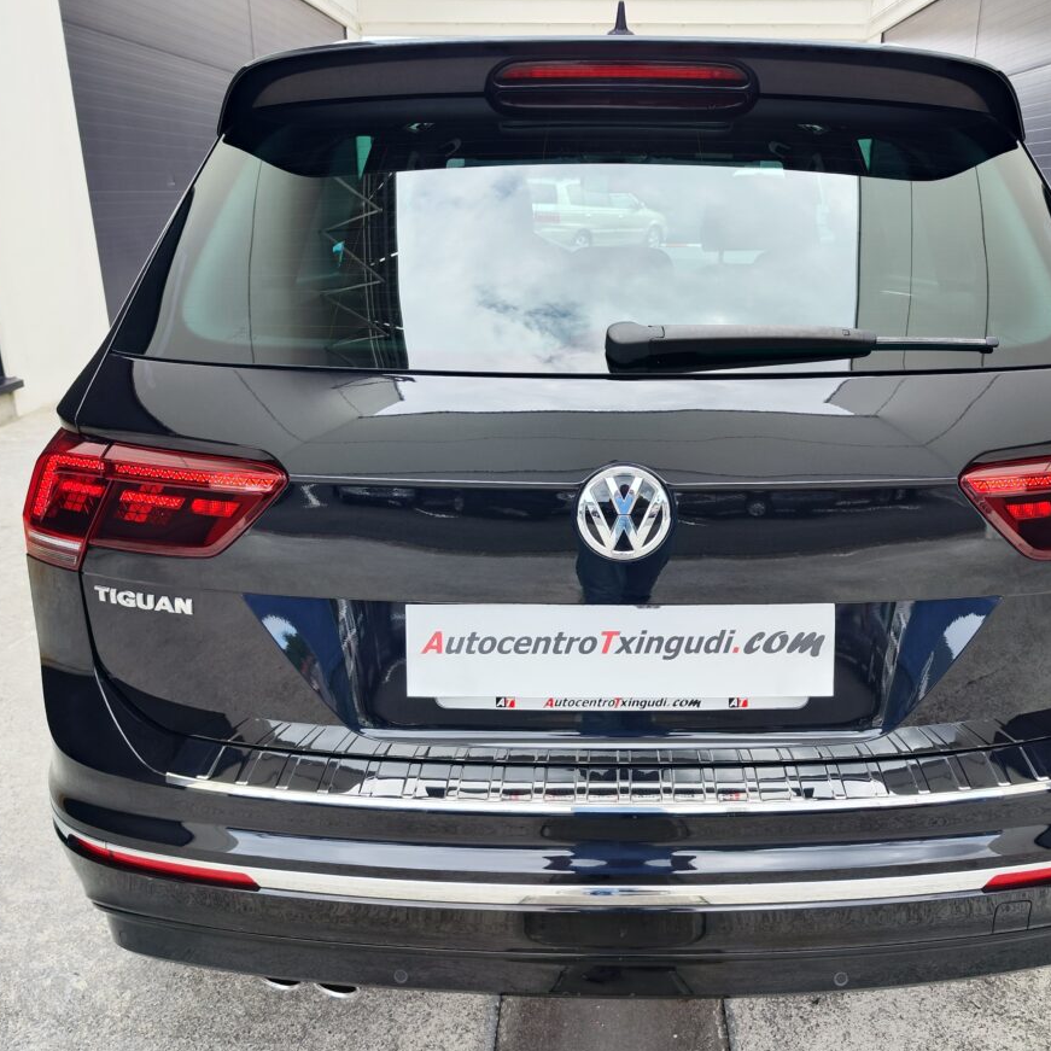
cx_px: 609
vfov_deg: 57.3
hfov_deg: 57.0
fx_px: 962
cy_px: 520
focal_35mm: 28
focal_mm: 7.01
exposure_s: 1/245
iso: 50
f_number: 1.69
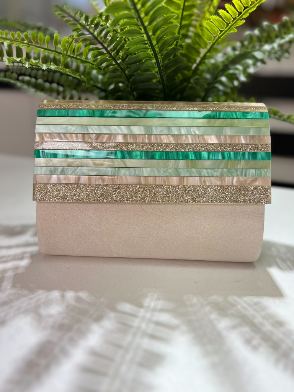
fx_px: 294
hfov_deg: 53.1
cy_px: 196
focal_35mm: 26
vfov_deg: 67.3
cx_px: 147
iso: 50
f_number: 1.5
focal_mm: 5.7
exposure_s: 1/521
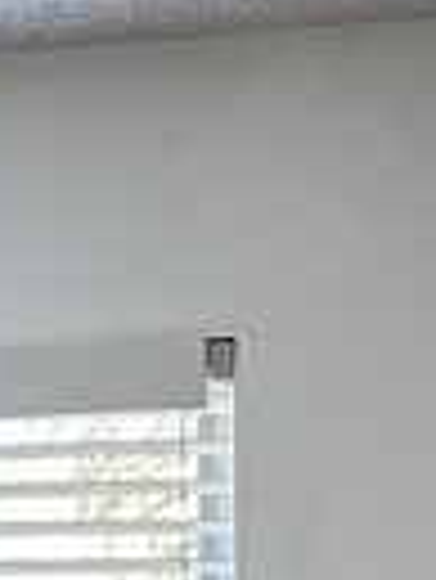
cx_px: -1133
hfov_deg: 6.6
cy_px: 526
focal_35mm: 190
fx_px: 3186
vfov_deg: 10.3
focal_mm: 6.86
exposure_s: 1/62
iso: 250
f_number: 1.78
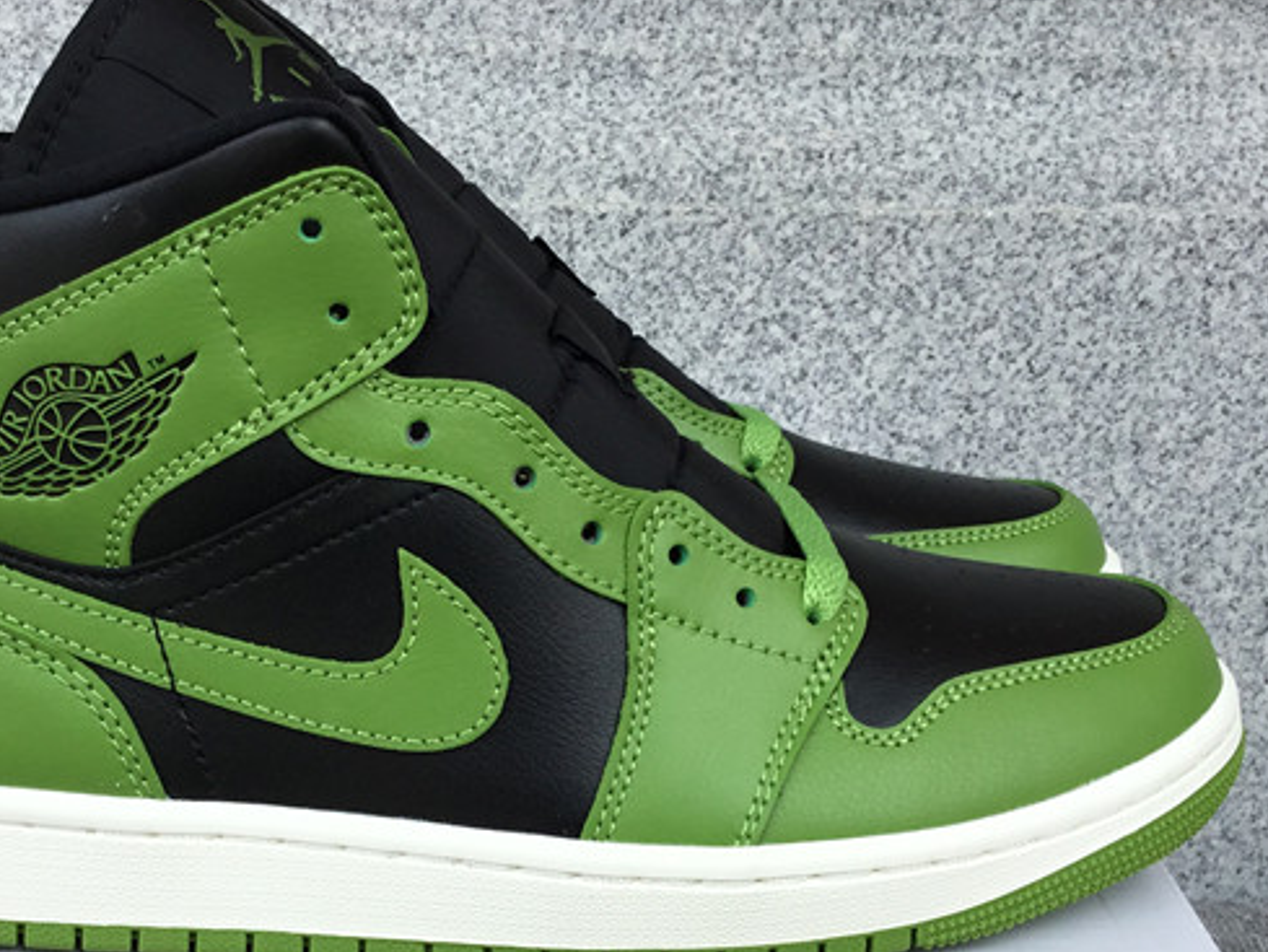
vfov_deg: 25.2
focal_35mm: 57
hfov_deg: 33.7
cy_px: 777
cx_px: 542
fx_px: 2088
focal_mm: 3.3
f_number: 2.4
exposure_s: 1/612
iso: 25
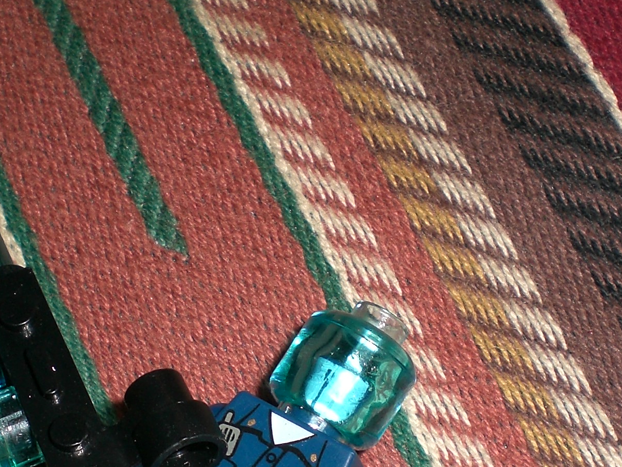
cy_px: 512
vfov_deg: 16.1
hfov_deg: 21.9
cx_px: 219
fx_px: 1600
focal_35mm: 89
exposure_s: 1/60
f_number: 4.4
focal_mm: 6.3
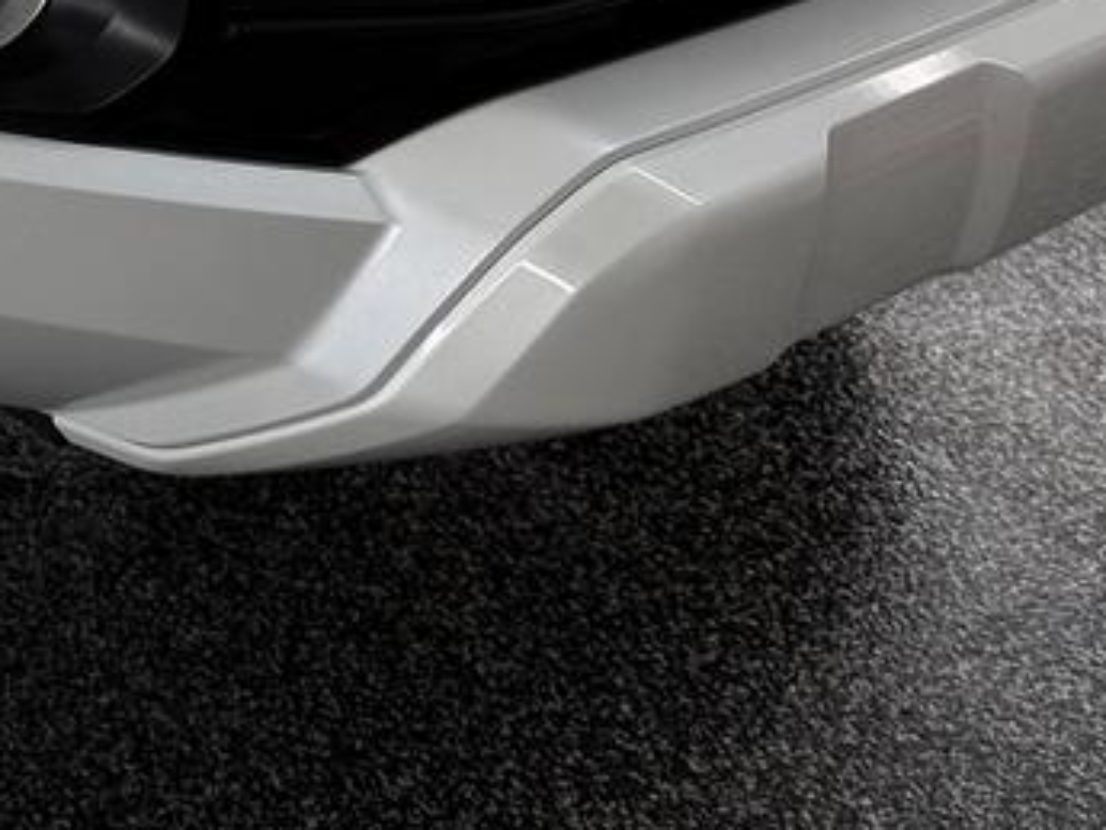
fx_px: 2845
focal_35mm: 89
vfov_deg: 15.4
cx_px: -285
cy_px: -378
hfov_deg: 20.3
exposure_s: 1/299
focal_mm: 6.76
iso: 80
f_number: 1.78
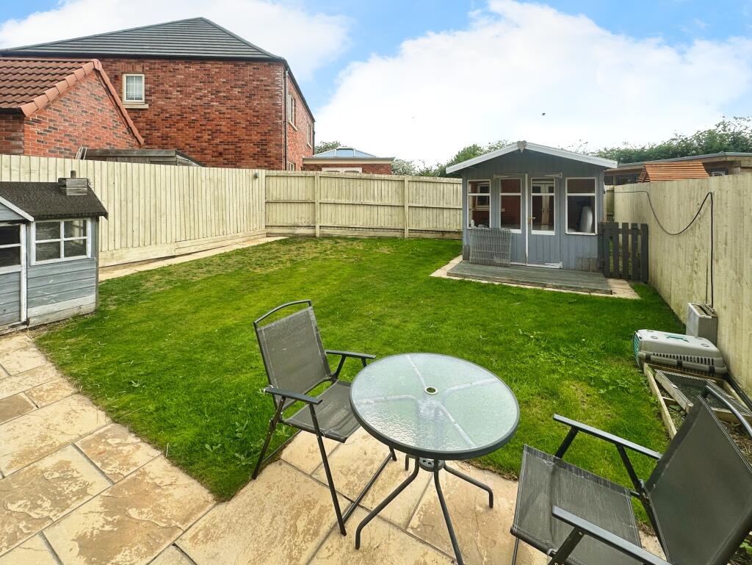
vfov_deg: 85.7
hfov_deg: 102.0
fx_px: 304
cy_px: 282
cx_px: 376
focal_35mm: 14
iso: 50
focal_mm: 2.22
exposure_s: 1/1289
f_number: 2.2
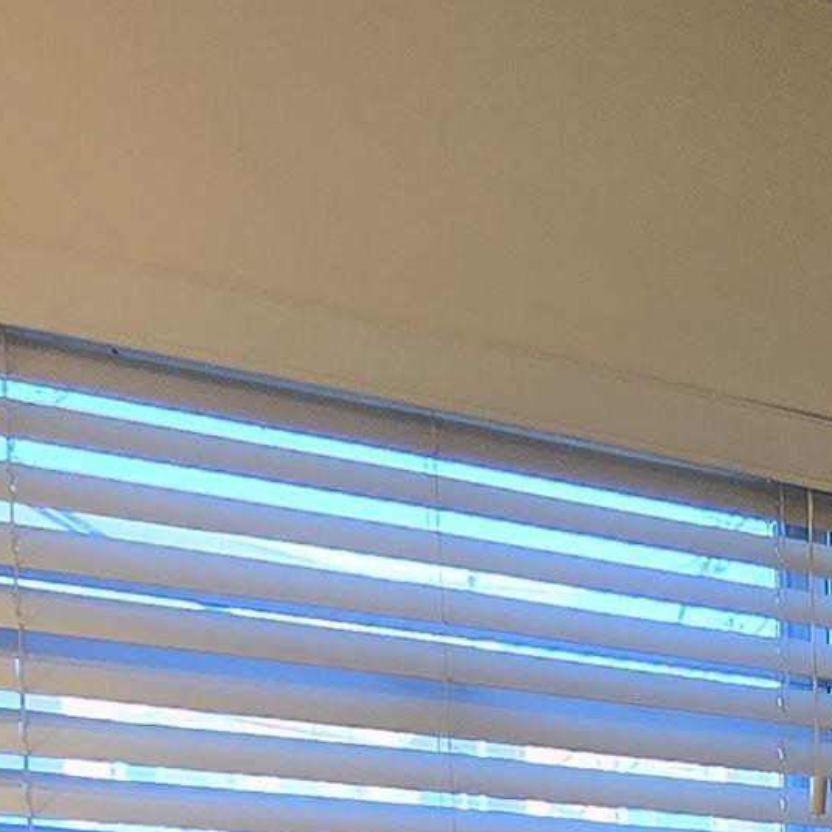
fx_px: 1795
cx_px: 1325
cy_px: 1291
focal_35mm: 66
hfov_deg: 21.1
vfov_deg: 21.4
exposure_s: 1/60
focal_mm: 2.2
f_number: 2.2
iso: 64
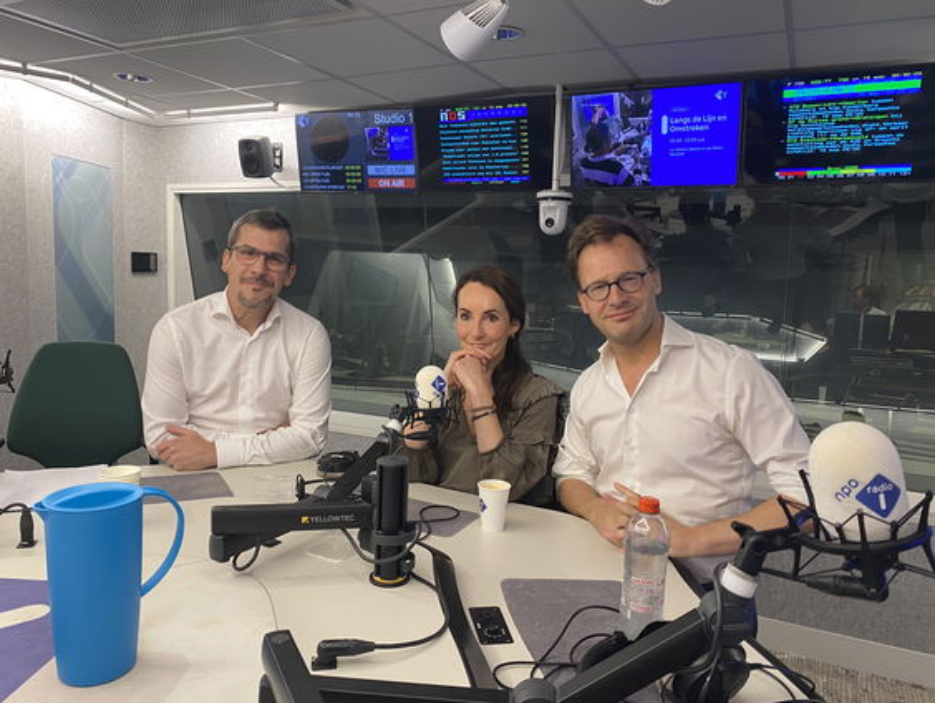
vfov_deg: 53.1
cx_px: 468
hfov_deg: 67.3
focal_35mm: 26
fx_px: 703
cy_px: 352
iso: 125
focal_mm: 4.25
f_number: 1.8
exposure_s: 1/50
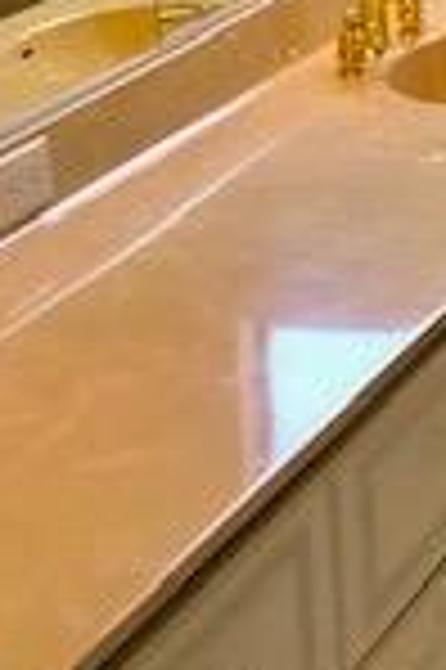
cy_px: -162
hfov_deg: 10.9
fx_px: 2328
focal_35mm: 125
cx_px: 419
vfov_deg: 15.7
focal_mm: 3.99
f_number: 1.8
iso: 25
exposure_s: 1/30
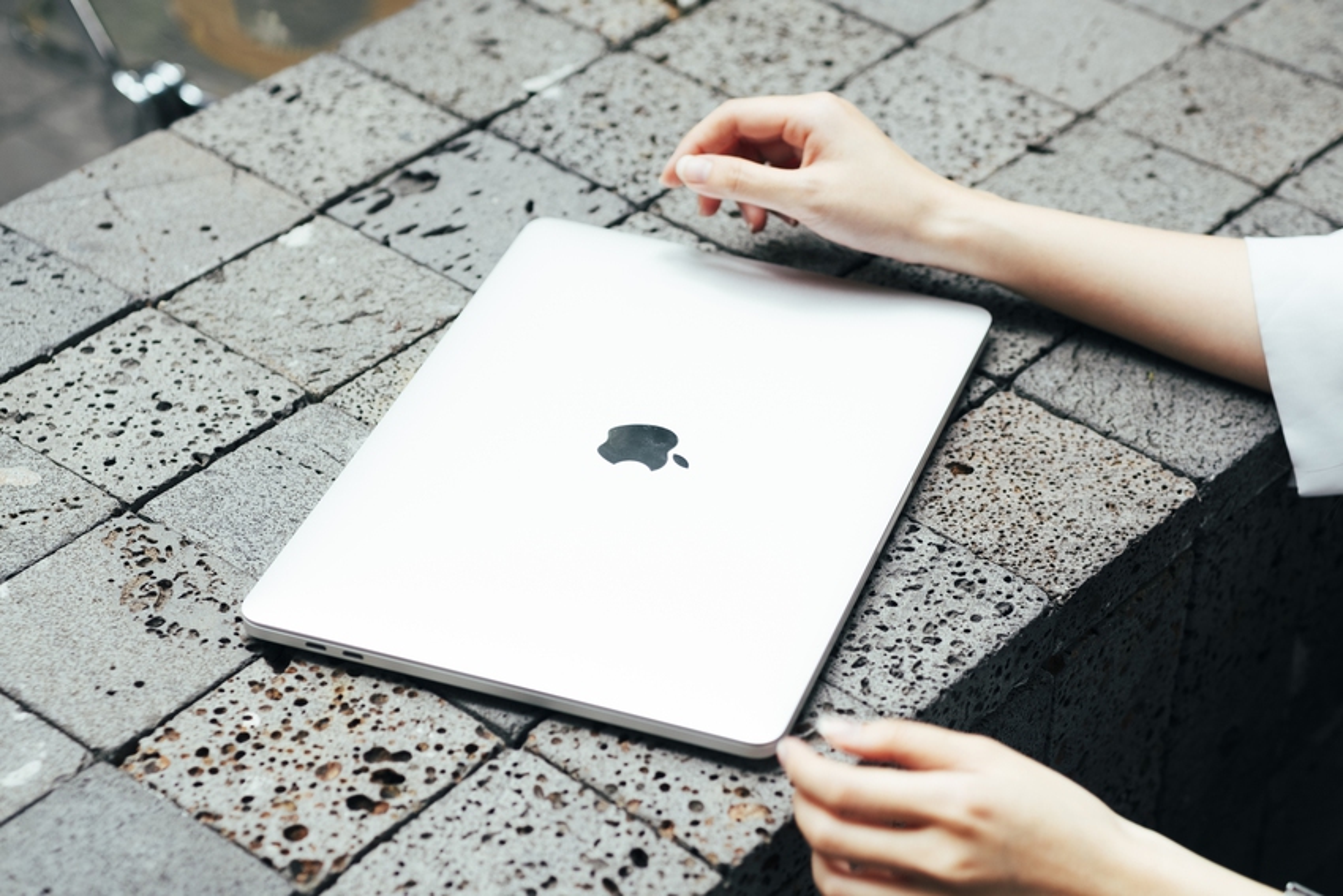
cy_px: 448
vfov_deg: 16.3
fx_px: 3134
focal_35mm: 84
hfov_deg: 24.2
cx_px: 672
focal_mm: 56
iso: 200
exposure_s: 1/125
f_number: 2.5
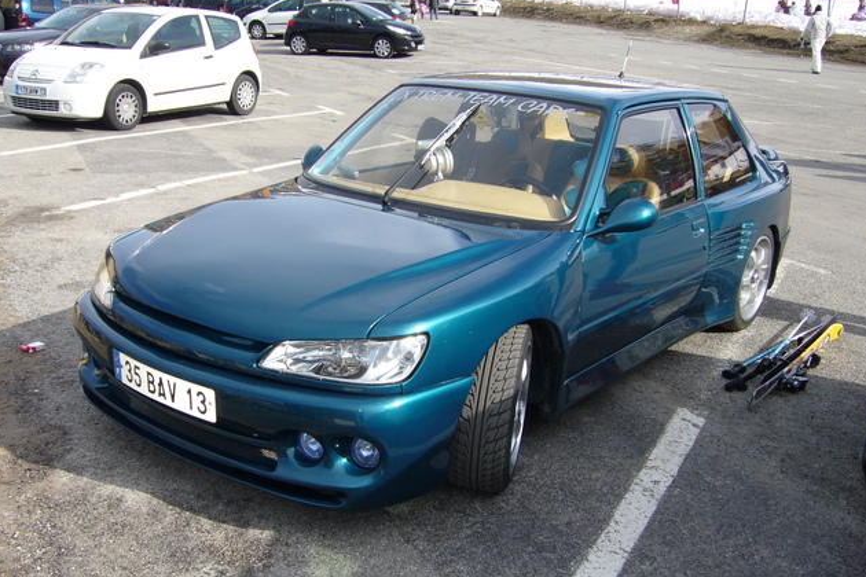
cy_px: 293
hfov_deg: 51.9
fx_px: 890
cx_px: 436
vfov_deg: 35.9
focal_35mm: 37
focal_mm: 5.8
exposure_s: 1/200
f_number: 5.6
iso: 80
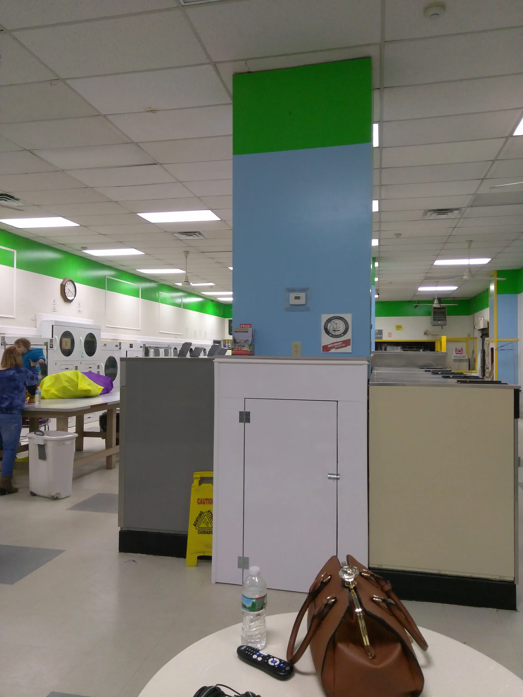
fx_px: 403
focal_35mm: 20
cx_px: 262
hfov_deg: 66.0
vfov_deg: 81.7
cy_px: 348
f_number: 2.2
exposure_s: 1/30
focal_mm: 3.46
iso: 257
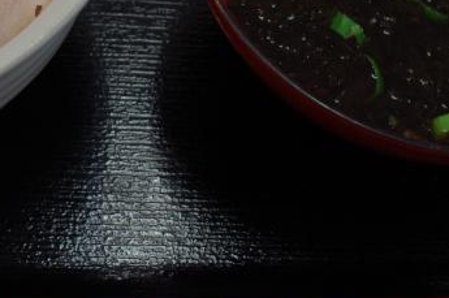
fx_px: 897
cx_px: 74
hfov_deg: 27.4
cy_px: -25
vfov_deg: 18.2
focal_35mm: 72
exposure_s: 1/50
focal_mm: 21
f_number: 6.3
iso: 640
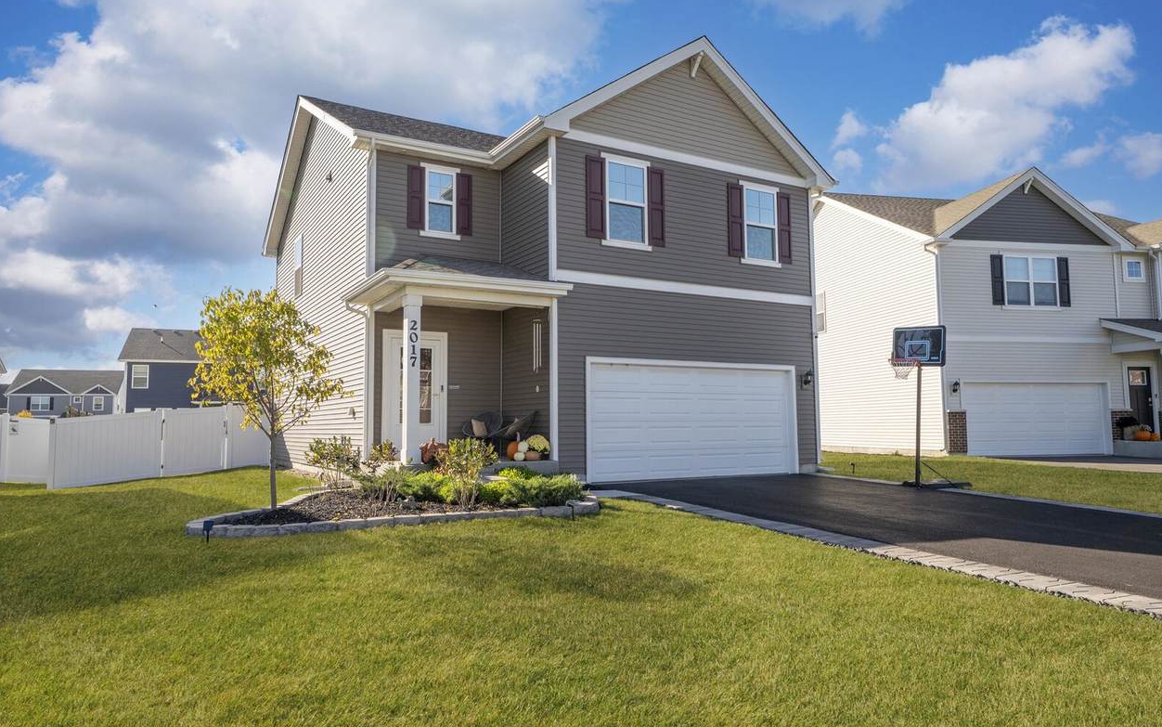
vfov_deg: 49.3
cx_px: 588
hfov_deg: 72.5
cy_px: 358
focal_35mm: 25
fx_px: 792
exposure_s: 1/320
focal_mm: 24
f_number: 9
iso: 200
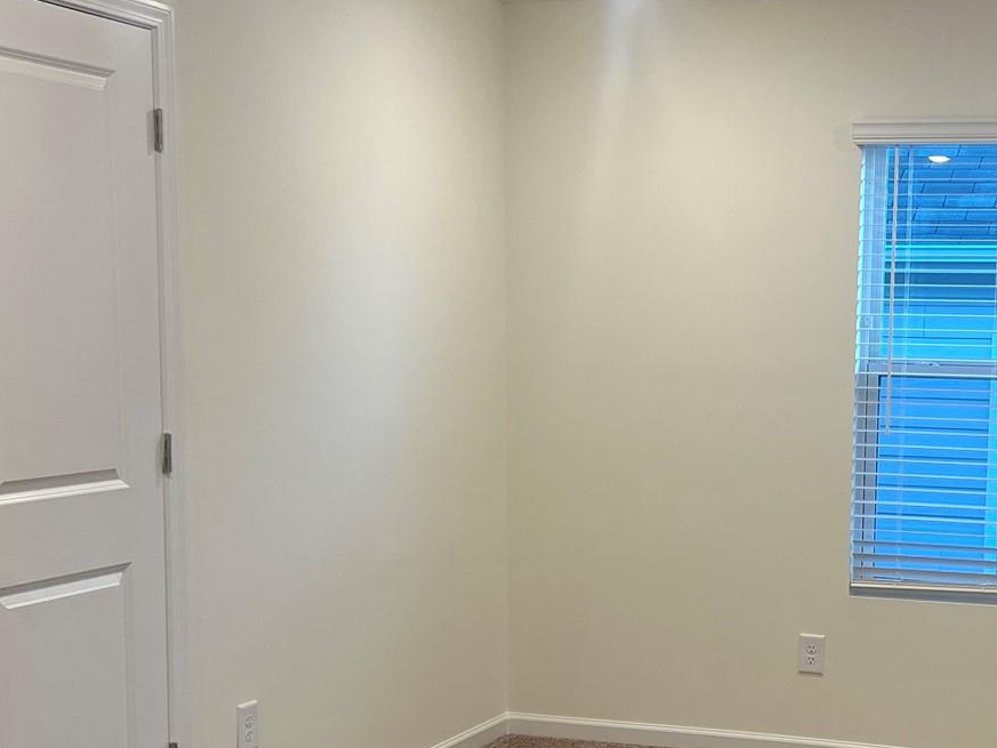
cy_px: 542
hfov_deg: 31.0
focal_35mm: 61
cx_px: 775
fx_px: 1757
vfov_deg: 23.8
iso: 80
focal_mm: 5.7
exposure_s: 1/120
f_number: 1.5
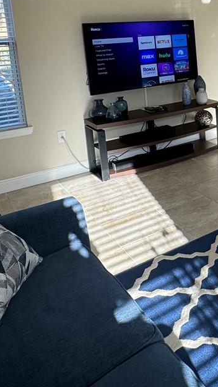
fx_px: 401
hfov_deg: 26.3
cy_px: 85
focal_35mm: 39
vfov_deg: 49.0
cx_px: 276
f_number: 2.2
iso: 50
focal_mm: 2.22
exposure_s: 1/120
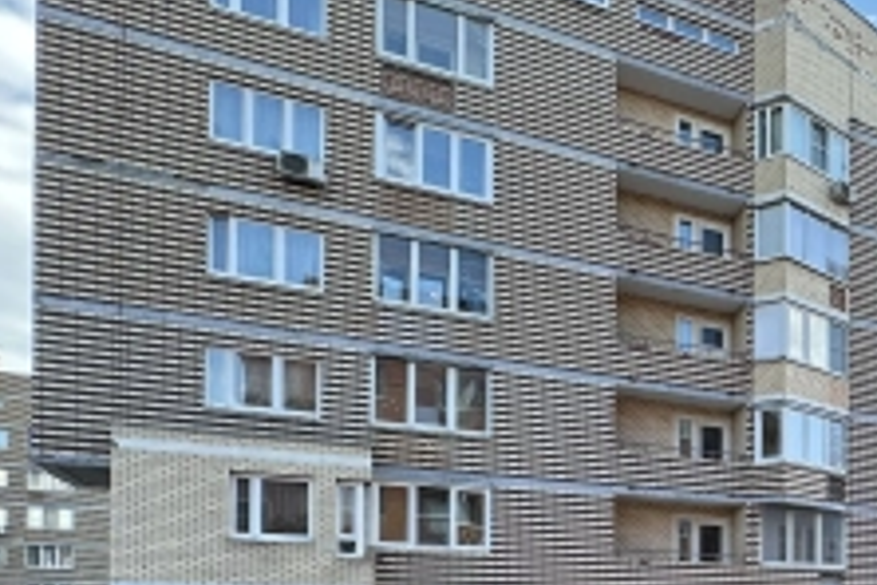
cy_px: 621
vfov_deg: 29.8
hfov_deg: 35.1
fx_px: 999
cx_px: 1102
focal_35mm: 41
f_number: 2.2
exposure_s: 1/307
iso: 40
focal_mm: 2.22
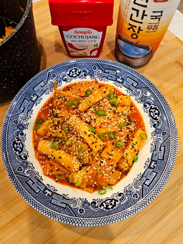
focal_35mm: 23
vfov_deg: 73.9
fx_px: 162
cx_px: 92
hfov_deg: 58.9
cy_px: 122
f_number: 1.7
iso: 160
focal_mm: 6.3
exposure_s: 1/60
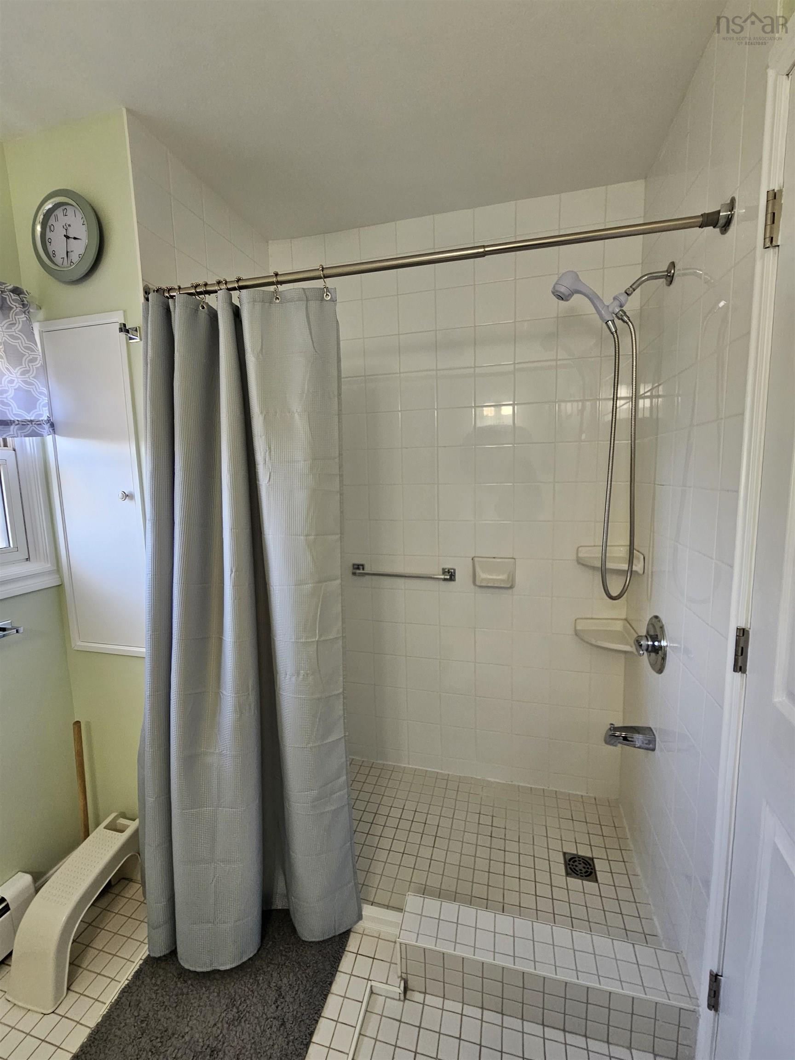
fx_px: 398
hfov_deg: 89.9
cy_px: 530
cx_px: 398
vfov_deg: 106.2
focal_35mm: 13
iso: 200
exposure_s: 1/60
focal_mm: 2.2
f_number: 2.2
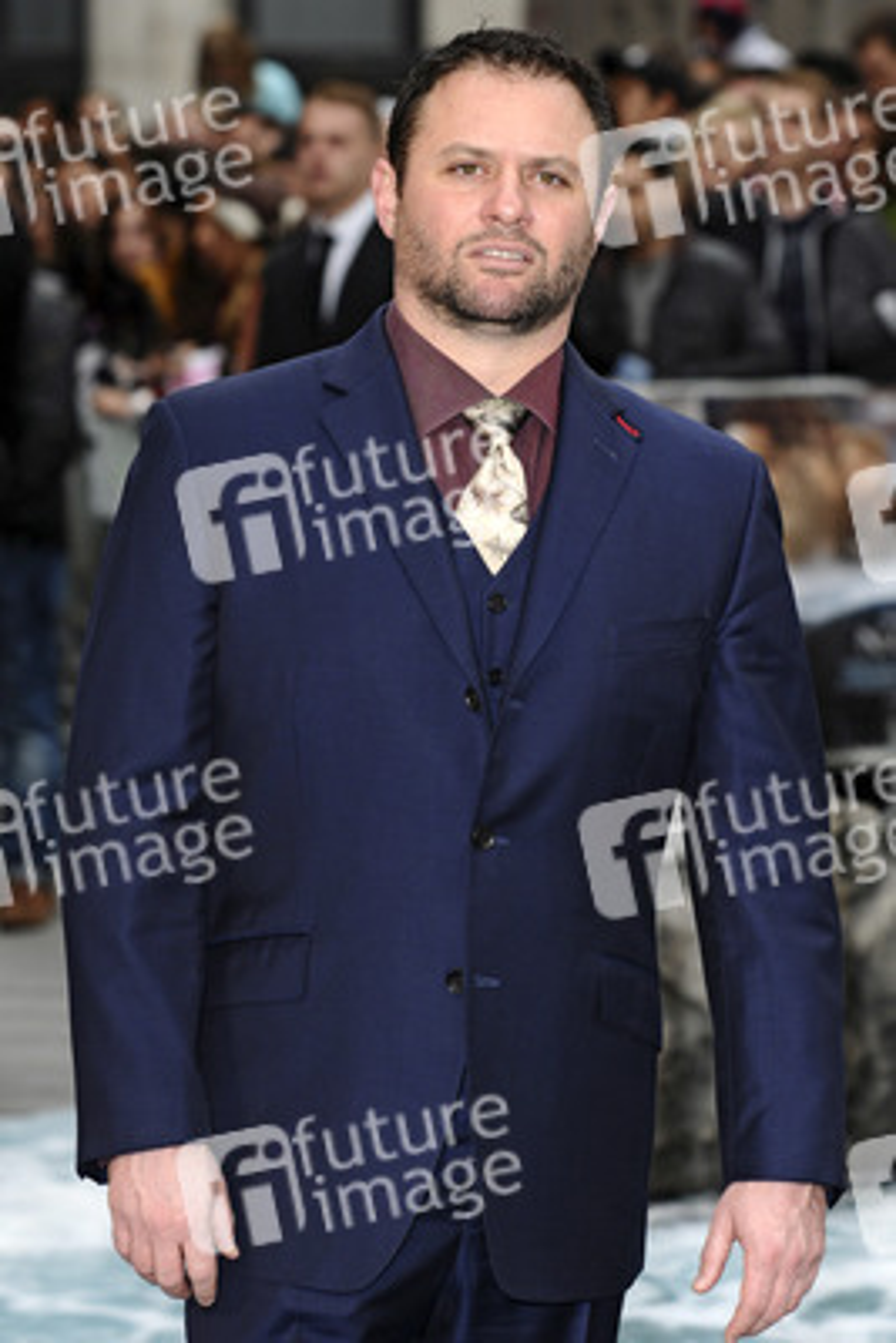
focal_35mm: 158
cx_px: 448
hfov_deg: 8.7
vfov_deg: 13.0
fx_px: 5874
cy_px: 672
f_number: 4.5
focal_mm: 105
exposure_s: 1/200
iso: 320
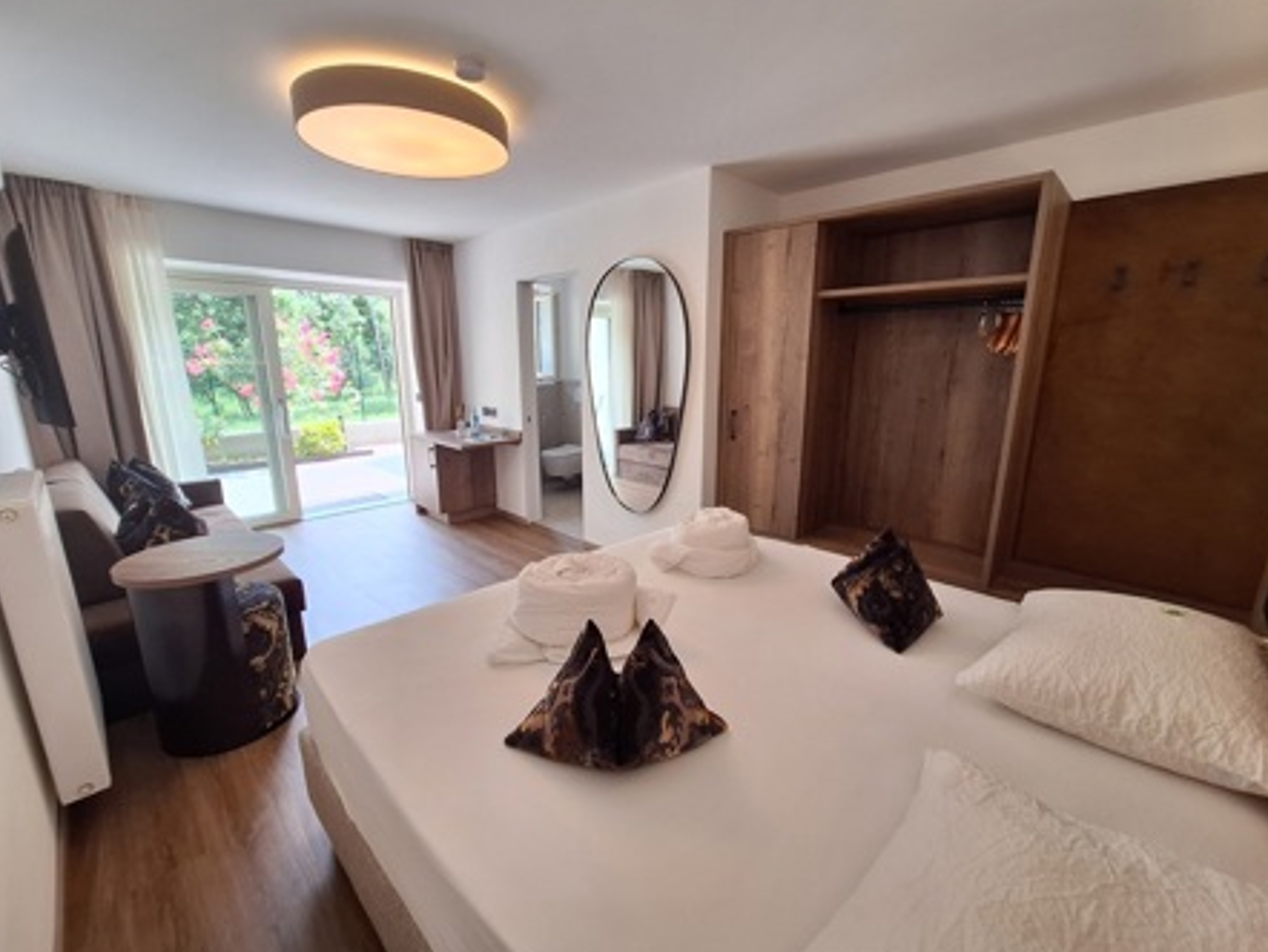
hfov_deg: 102.0
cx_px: 651
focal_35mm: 14
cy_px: 472
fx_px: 513
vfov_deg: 85.7
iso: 64
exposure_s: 1/100
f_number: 2.2
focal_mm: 1.74
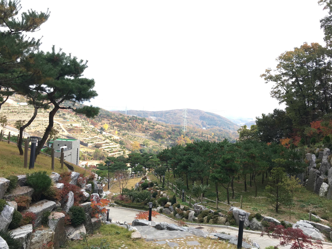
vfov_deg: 48.2
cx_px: 166
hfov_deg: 61.7
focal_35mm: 29
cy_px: 124
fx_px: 278
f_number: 2.2
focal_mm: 4.15
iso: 25
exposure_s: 1/158
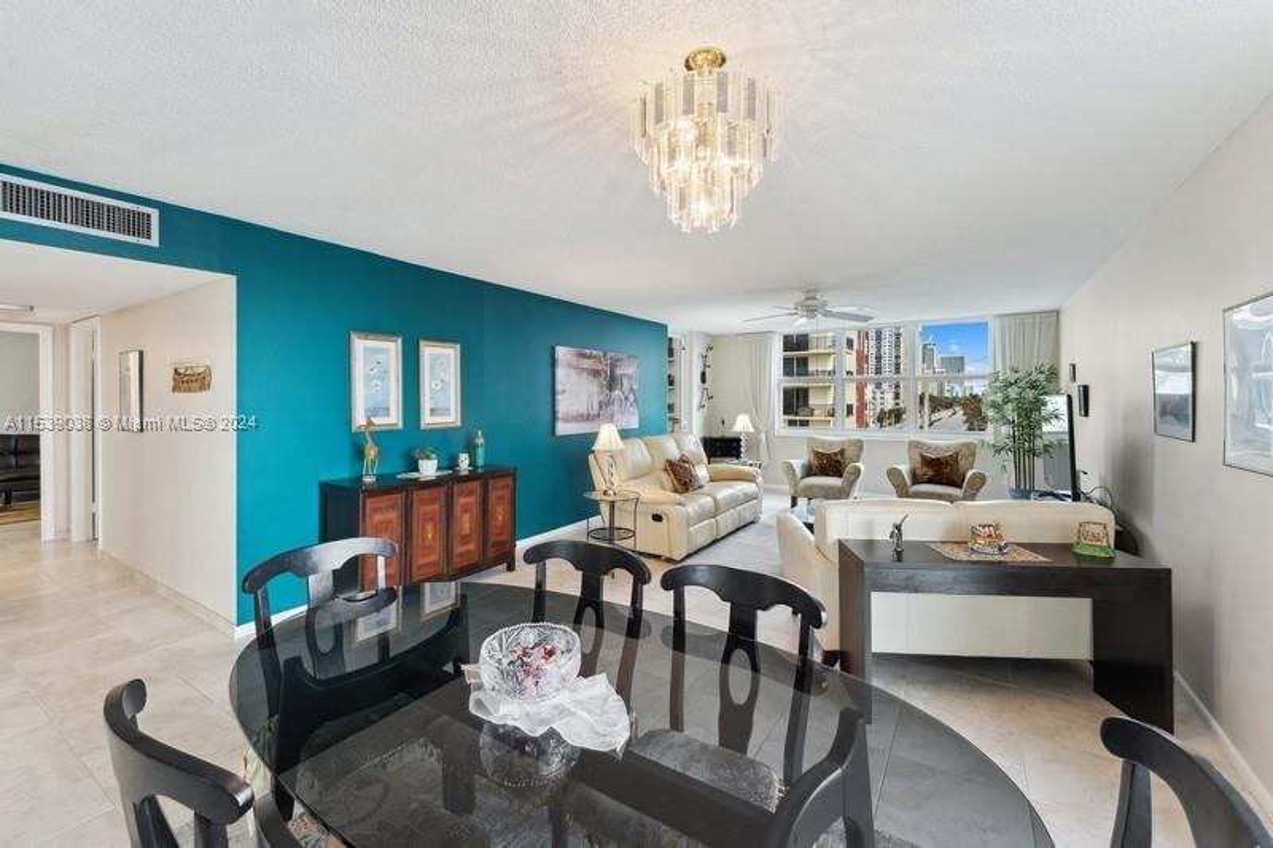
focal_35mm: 14
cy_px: 424
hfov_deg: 104.3
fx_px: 495
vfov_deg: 81.2
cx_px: 636
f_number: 9
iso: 160
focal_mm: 14
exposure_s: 1/6
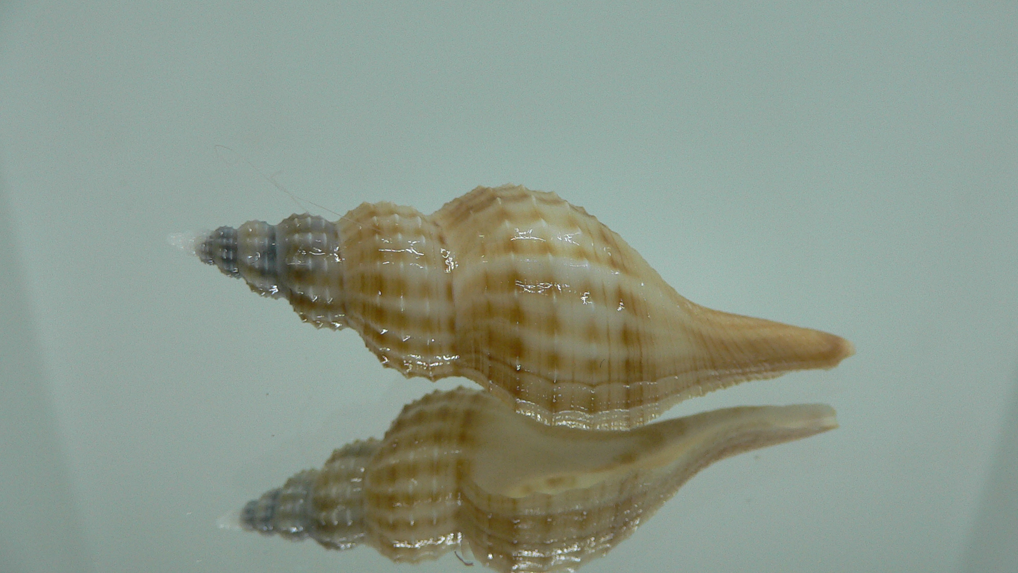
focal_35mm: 39
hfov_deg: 51.6
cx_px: 514
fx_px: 1053
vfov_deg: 30.4
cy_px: 285
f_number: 2.8
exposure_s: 1/60
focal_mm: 4.6
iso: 100
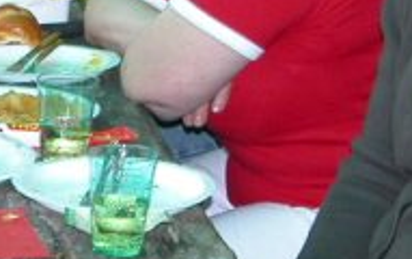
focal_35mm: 194
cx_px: -37
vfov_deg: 6.8
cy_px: 268
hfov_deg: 10.7
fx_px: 2182
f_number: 2.8
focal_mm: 8.9
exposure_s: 1/30
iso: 100
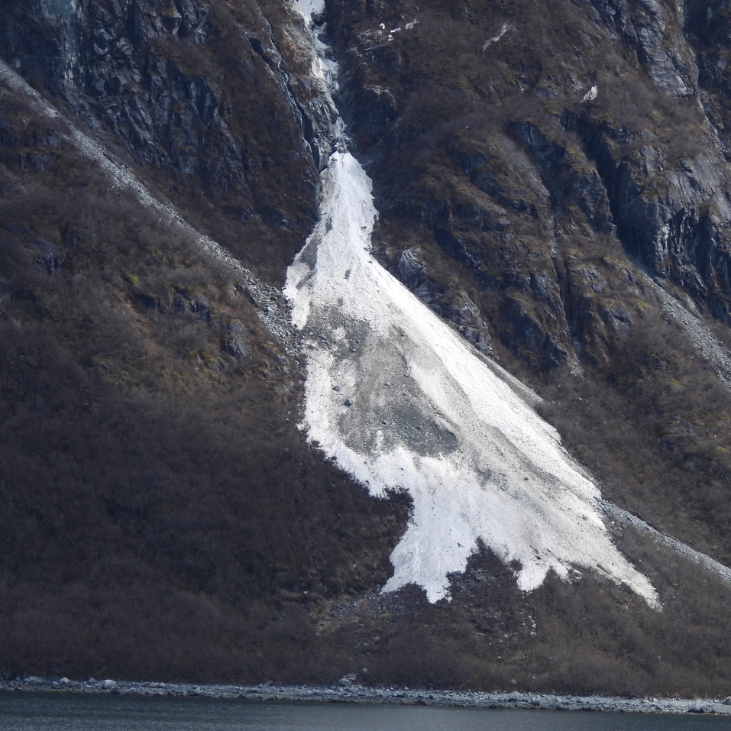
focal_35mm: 260
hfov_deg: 6.7
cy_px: 366
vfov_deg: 6.7
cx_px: 466
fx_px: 6212
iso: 100
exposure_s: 1/800
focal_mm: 39.3
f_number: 4.5
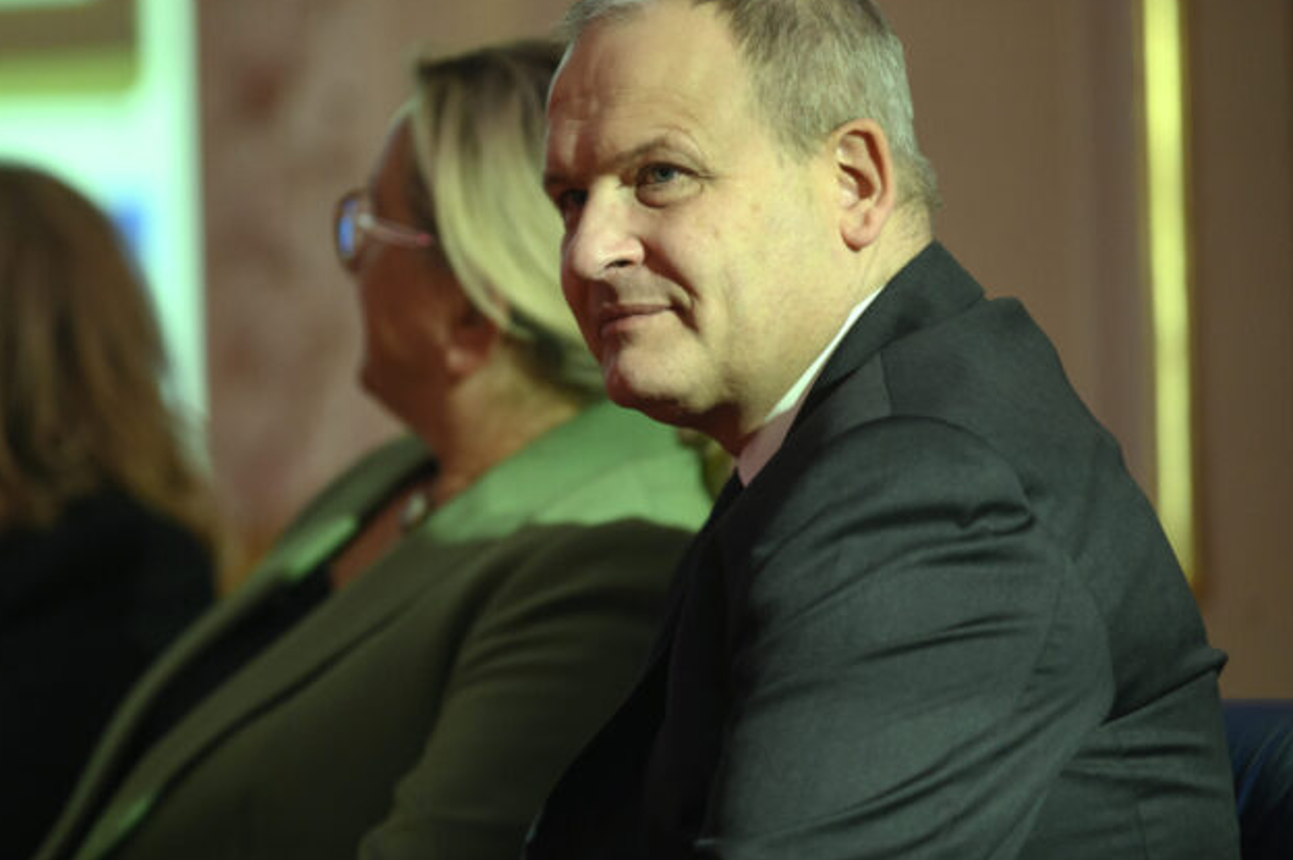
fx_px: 8828
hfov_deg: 8.4
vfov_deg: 5.6
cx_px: 533
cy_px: 366
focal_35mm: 246
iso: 3200
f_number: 2.8
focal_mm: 200
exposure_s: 1/250
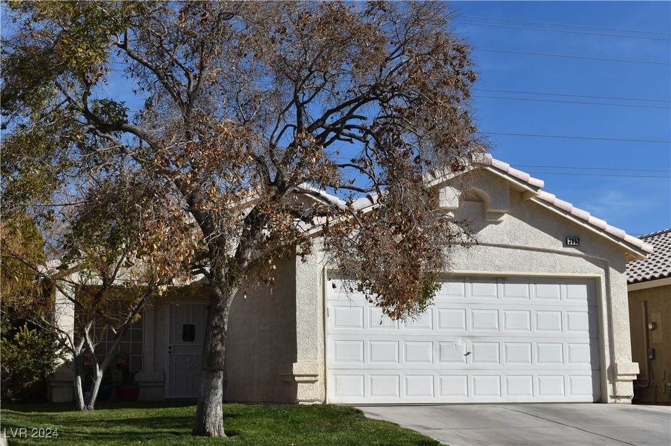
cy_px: 223
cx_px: 336
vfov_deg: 26.5
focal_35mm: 51
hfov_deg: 38.9
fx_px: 950
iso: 200
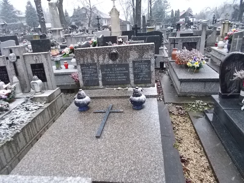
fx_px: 183
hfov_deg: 67.3
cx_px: 122
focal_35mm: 26
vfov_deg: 53.1
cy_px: 92
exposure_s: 1/60
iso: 400
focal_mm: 4.6
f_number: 3.2
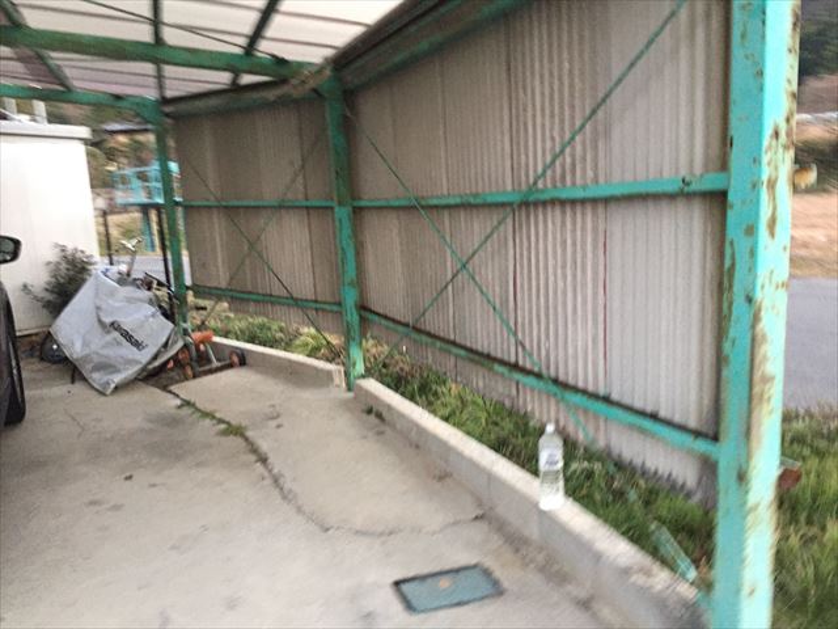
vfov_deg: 48.2
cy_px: 314
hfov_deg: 61.7
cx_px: 419
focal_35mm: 29
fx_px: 702
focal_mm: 4.15
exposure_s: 1/30
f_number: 2.2
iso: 200
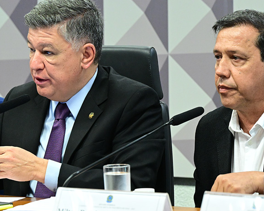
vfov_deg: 7.3
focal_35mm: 212
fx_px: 1657
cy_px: 104
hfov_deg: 9.1
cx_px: 164
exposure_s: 1/160
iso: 4000
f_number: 4.5
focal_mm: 102
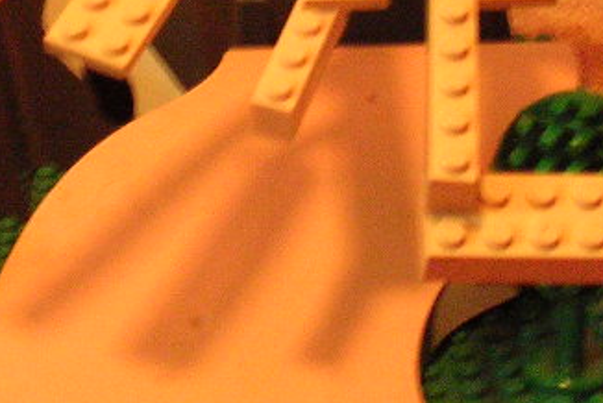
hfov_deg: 16.5
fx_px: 2079
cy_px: -259
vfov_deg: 10.6
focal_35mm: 124
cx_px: 303
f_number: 2.8
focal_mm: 5.8
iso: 198
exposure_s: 1/6.3
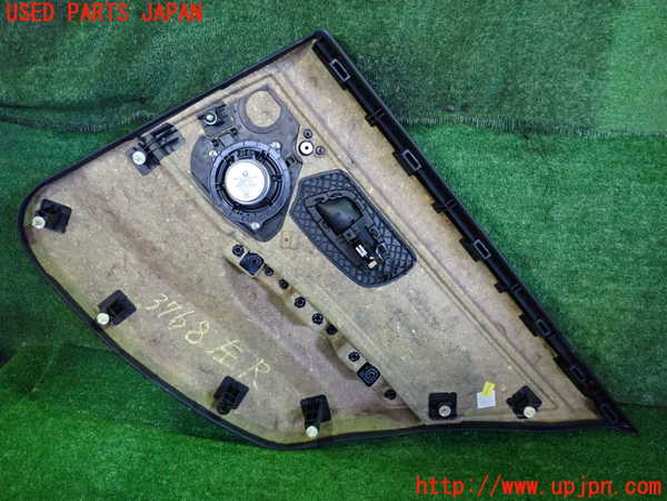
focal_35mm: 30
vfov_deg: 46.8
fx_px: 578
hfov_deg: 60.0
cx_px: 334
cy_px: 250
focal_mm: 5.4
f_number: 2.3
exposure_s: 1/50
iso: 1000
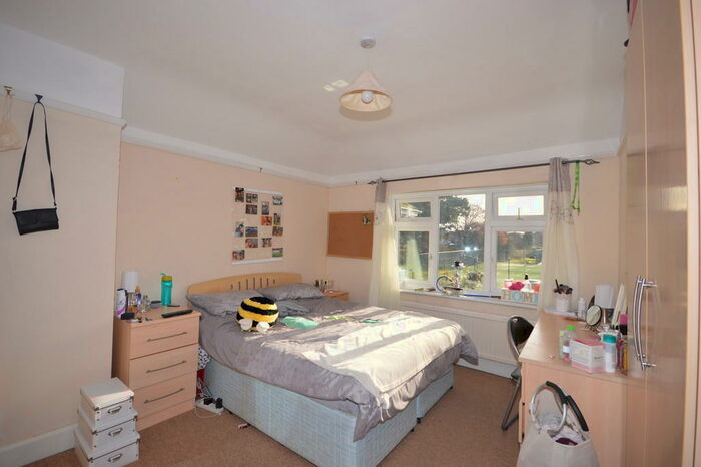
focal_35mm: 15
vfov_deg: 77.3
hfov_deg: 100.4
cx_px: 350
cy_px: 234
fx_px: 292
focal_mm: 10
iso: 100
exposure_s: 1/125
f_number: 5.6
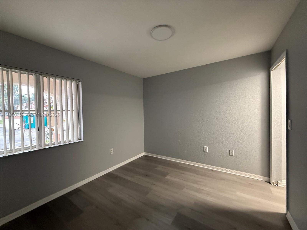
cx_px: 154
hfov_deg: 102.1
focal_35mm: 14
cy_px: 115
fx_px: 124
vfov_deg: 85.7
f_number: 2.2
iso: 640
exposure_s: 1/60
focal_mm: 2.22
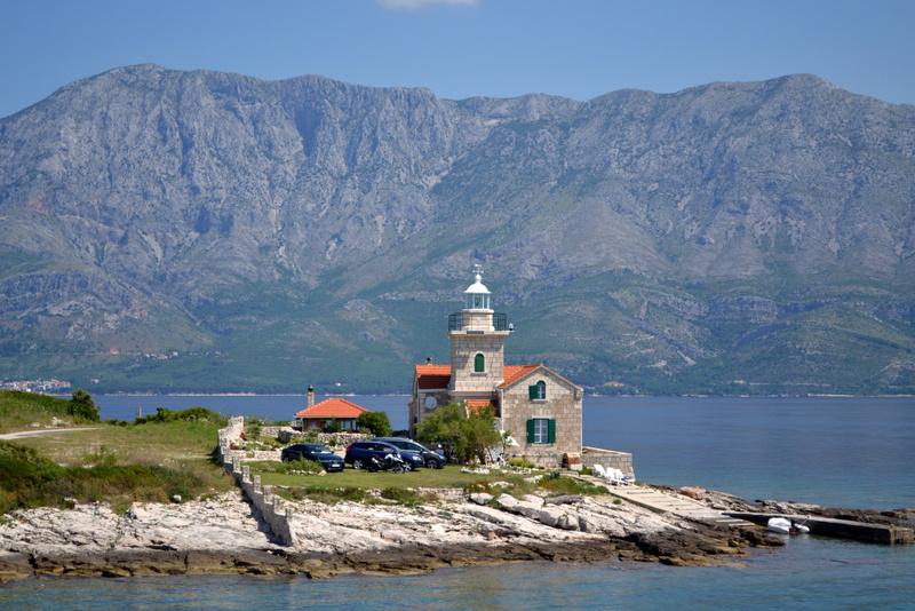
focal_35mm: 82
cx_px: 458
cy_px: 306
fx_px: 2098
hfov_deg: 24.6
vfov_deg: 16.6
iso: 100
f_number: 5.6
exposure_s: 1/500
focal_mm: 55
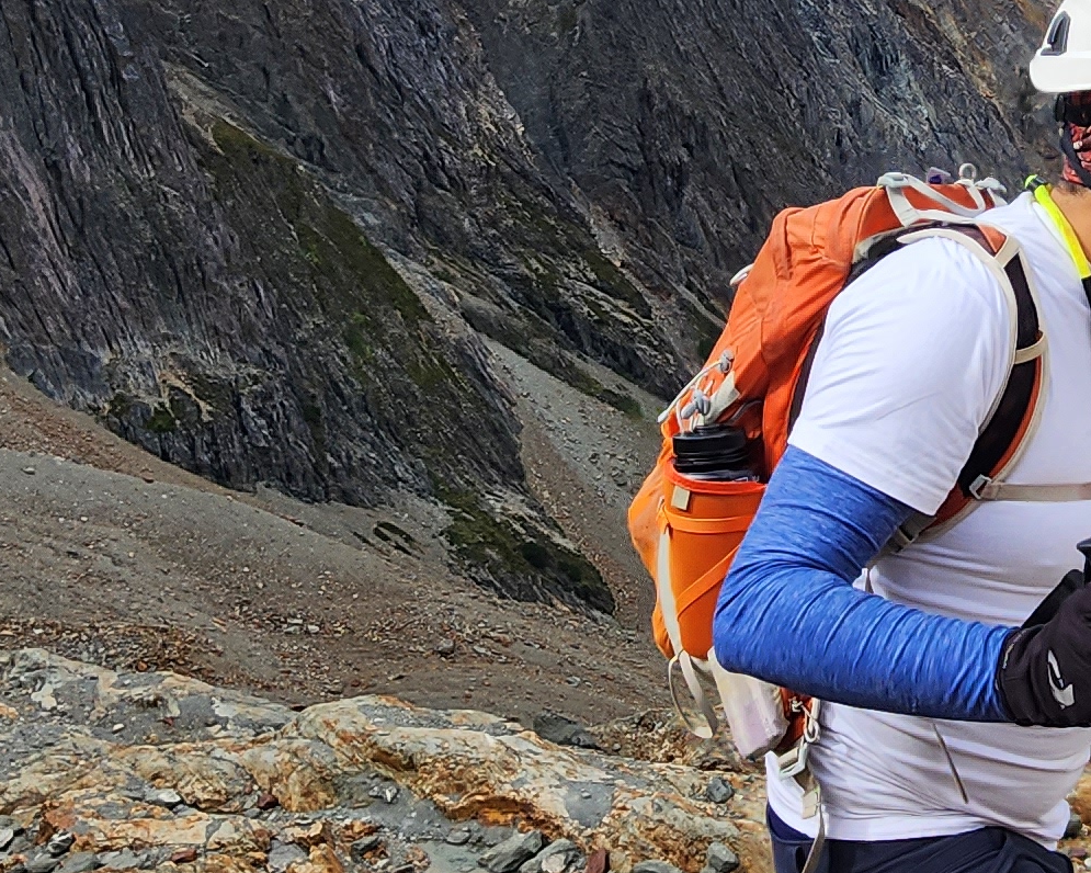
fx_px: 1647
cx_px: 1129
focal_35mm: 51
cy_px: 275
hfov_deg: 33.1
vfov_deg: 29.4
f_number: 2.2
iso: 50
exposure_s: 1/2145
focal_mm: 2.2
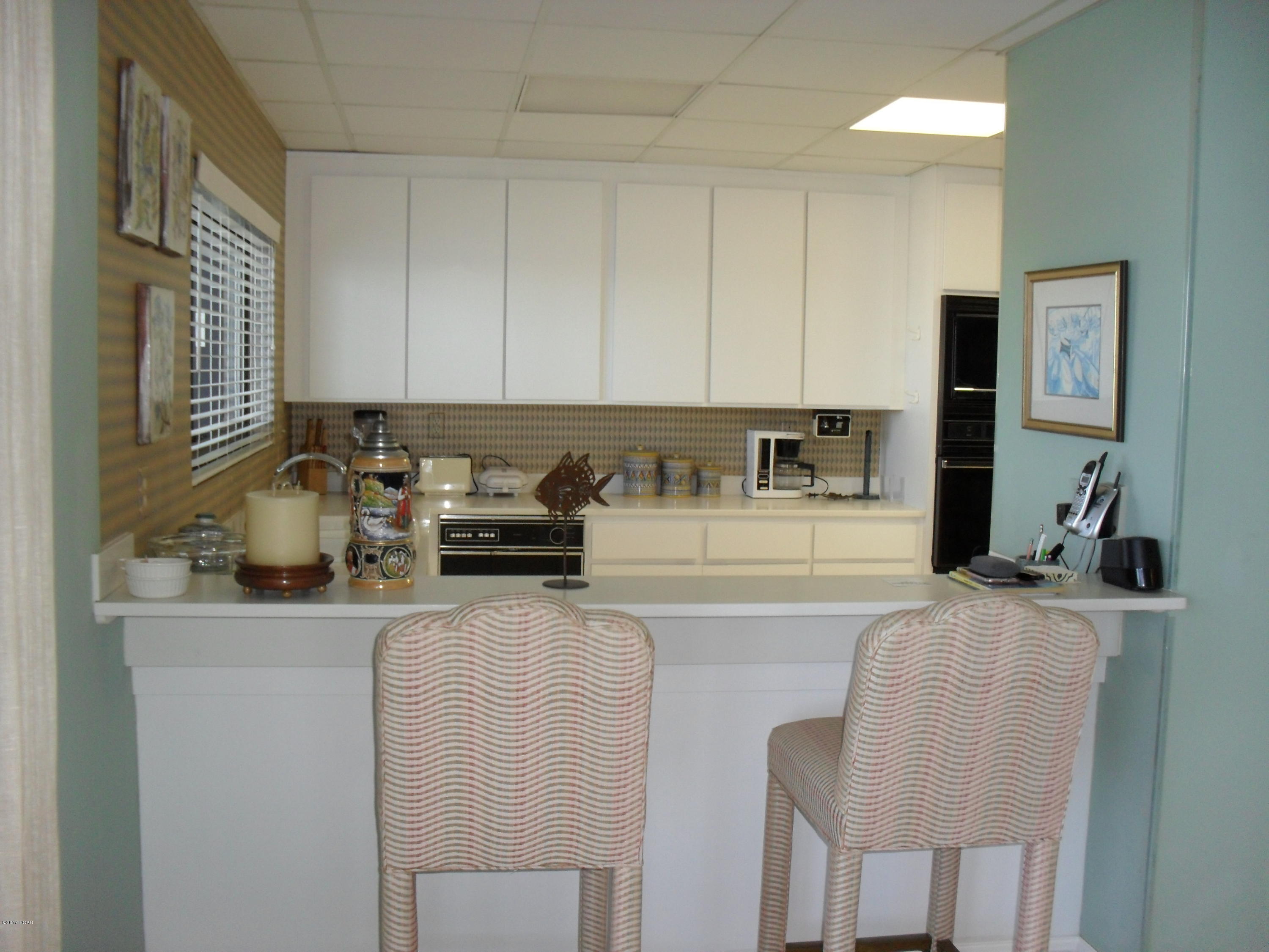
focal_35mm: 35
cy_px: 476
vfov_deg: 40.7
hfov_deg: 52.6
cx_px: 634
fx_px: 1283
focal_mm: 6.3
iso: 160
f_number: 3.2
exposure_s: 1/45
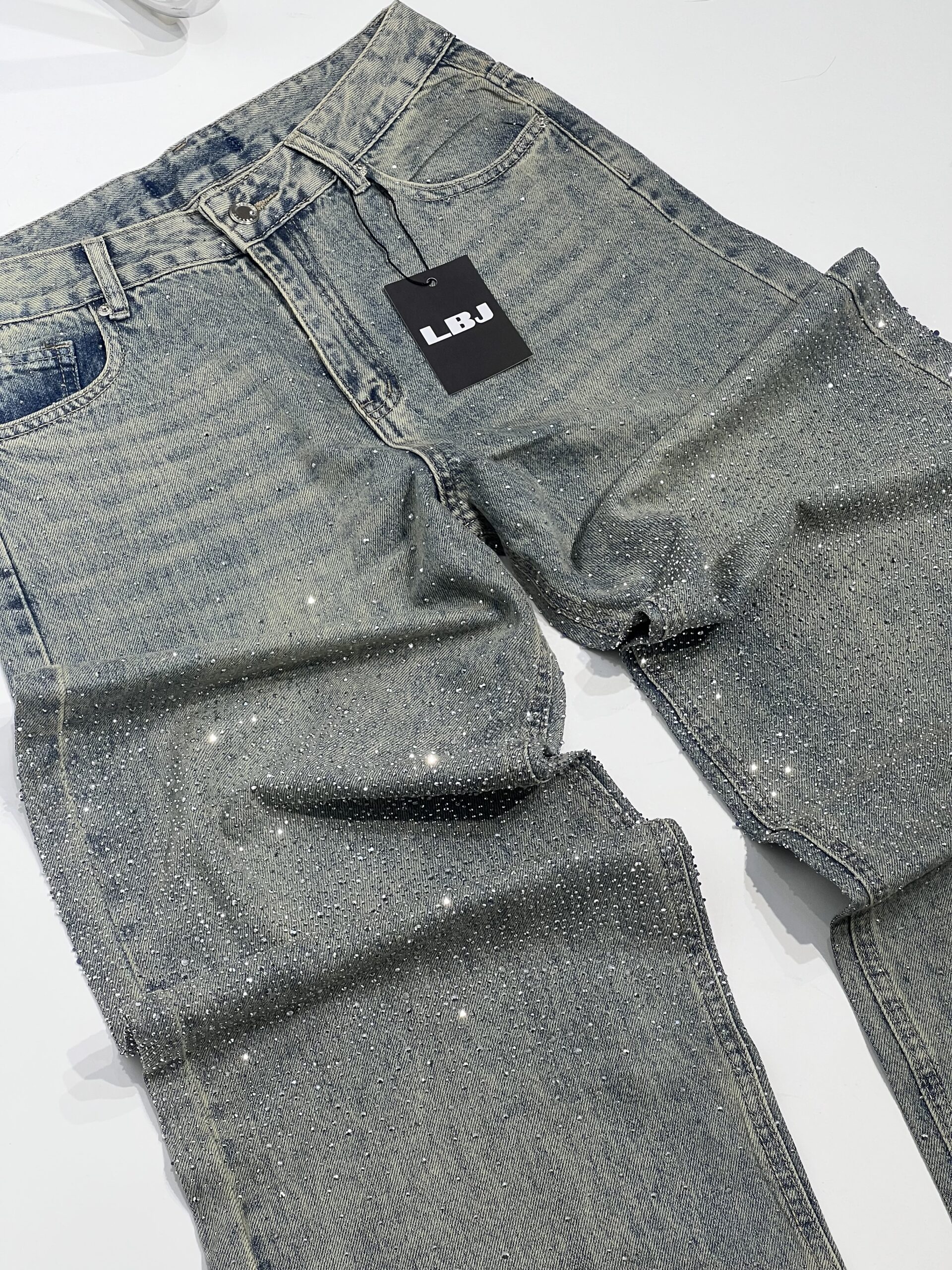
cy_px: 635
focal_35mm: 77
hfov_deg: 19.1
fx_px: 2824
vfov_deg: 25.3
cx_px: 476
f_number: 2.8
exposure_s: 1/100
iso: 40
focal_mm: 9
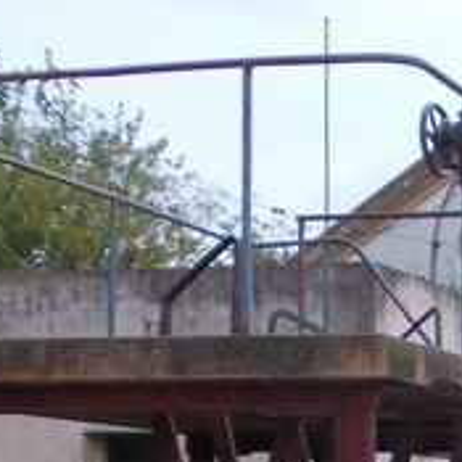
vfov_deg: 15.3
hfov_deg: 14.4
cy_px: 605
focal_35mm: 108
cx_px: 803
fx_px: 1631
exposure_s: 1/320
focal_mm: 4
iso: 80
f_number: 5.4
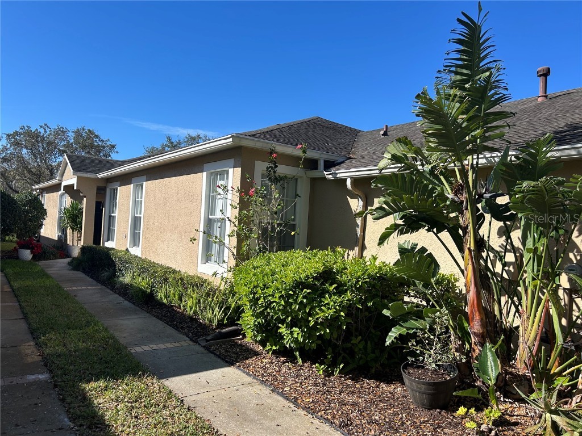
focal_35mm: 26
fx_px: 437
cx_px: 291
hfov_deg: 67.3
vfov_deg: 53.1
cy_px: 218
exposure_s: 1/3257
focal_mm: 5.7
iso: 50
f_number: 1.5
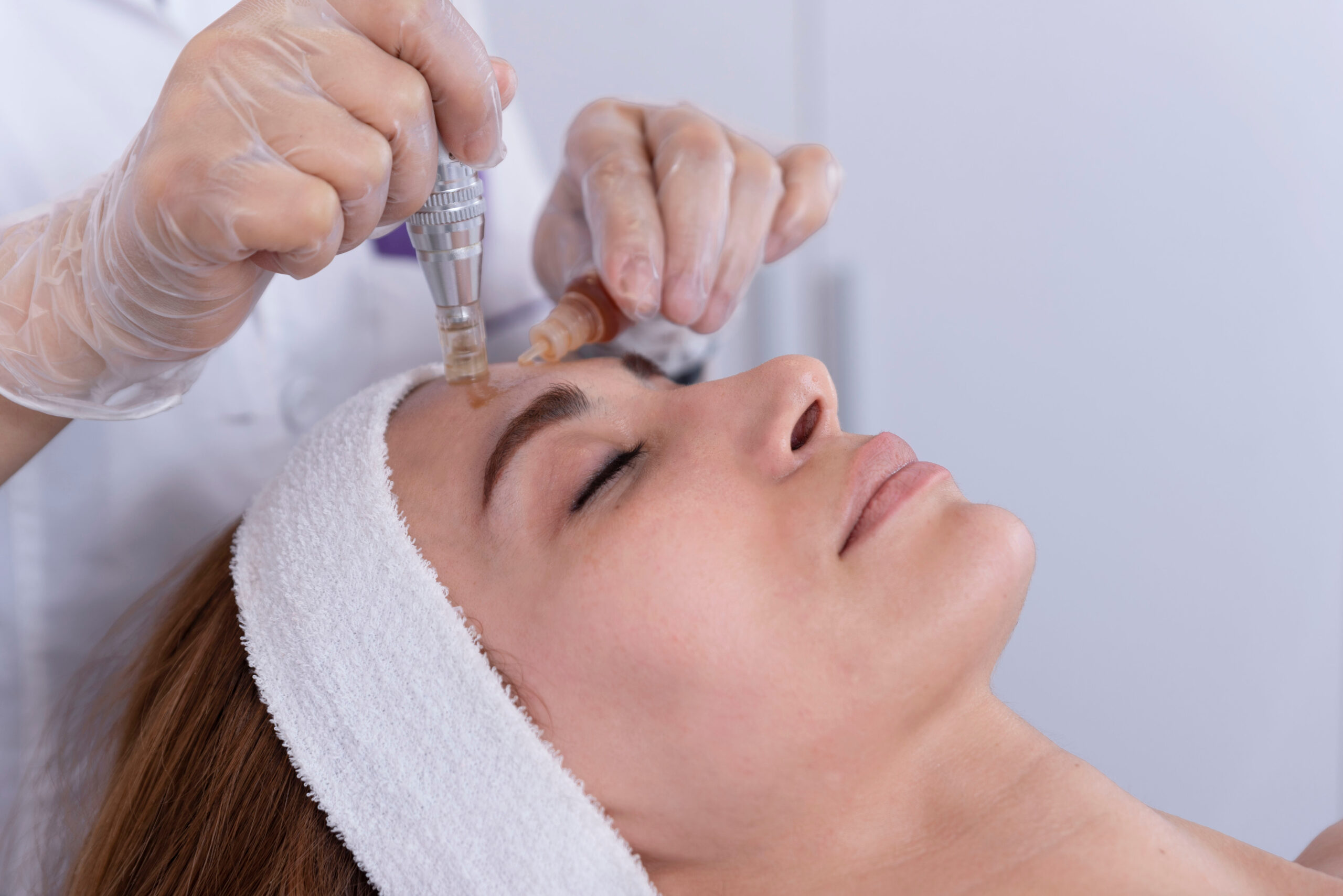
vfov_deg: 21.9
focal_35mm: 62
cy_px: 448
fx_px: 2314
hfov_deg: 32.4
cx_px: 672
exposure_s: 1/125
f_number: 3.5
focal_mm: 62
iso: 100
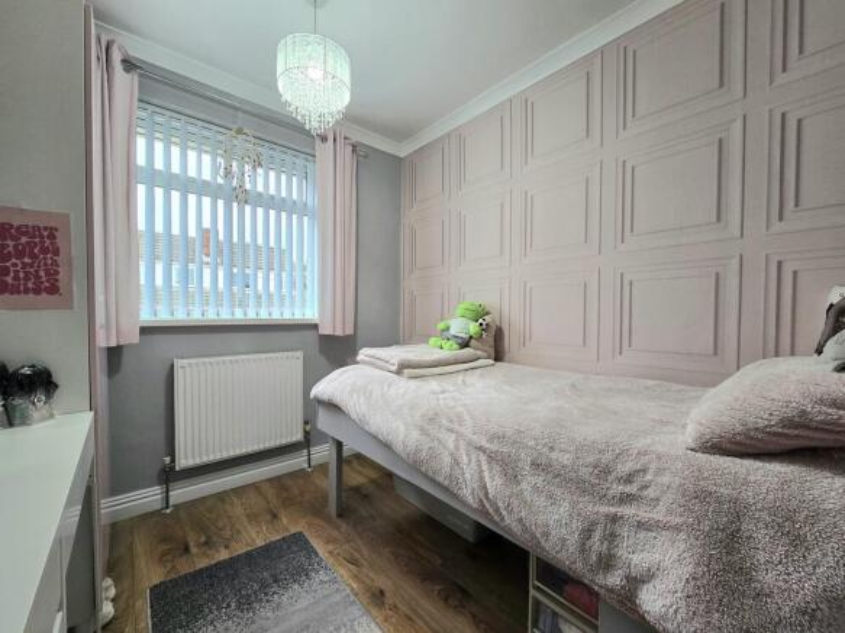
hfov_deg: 106.2
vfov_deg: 89.9
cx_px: 422
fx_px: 317
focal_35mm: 13
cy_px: 316
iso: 125
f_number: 2.2
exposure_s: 1/50
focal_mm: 2.2
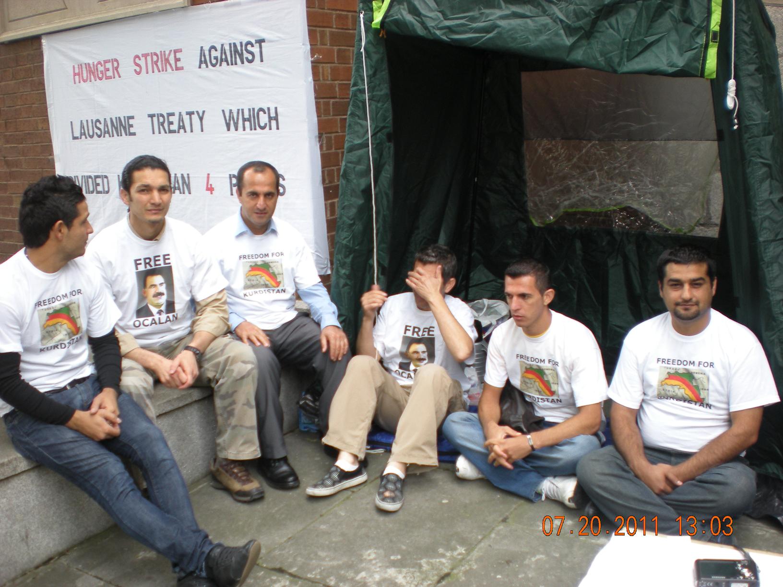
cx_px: 392
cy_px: 294
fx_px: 860
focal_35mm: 38
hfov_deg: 49.0
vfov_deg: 37.7
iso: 64
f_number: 3.1
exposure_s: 1/67
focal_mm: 6.3
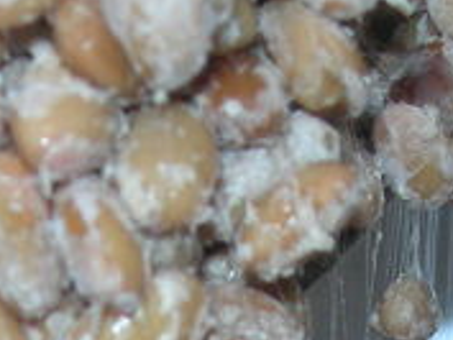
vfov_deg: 8.3
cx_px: 346
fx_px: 2252
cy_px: 639
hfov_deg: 11.5
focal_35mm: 172
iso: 50
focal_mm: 7.8
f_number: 2.8
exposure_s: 1/60.1
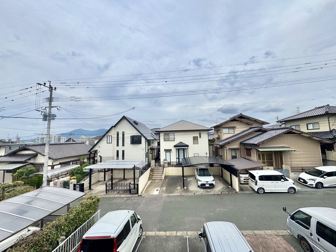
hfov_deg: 102.1
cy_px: 126
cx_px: 168
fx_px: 136
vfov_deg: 85.7
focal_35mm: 14
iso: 50
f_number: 2.2
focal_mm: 2.22
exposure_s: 1/1927
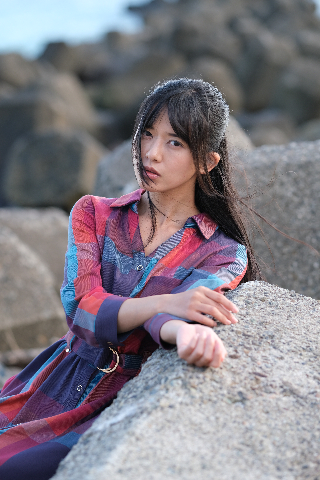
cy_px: 240
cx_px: 160
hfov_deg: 10.2
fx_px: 1800
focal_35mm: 135
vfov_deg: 15.2
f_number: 2.2
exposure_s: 1/340
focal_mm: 90
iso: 160
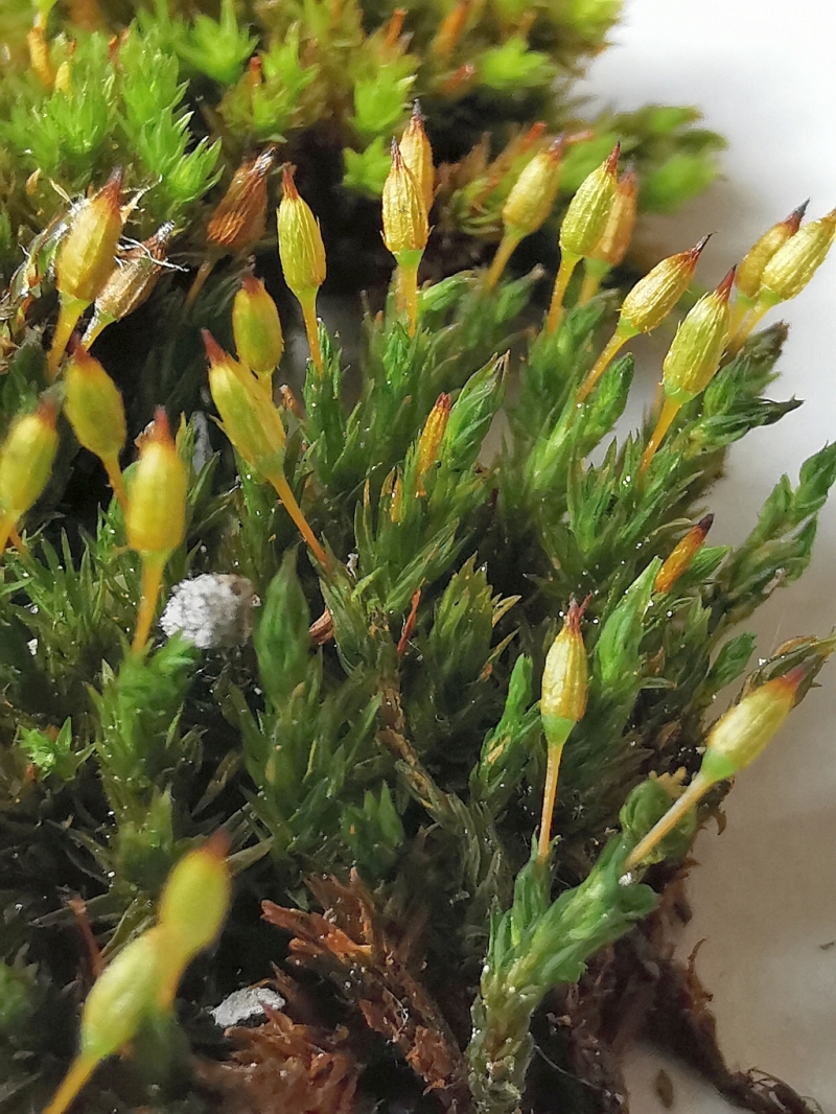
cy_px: 557
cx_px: 418
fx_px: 1609
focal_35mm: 50
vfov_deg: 38.2
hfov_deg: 29.1
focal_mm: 2.35
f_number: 2.2
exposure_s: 1/50
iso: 160
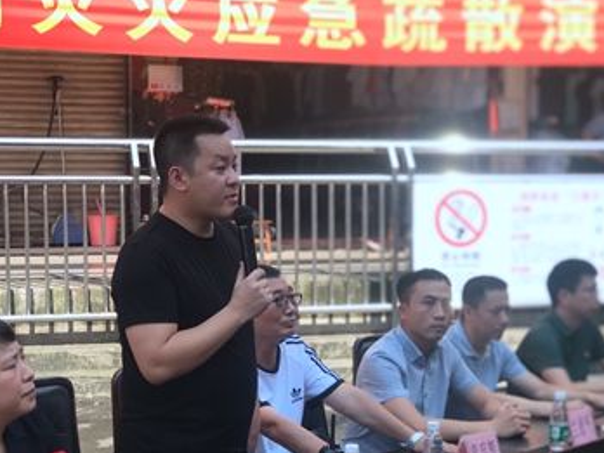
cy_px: 306
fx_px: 1431
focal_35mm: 82
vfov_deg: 17.9
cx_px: 349
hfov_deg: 23.8
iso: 20
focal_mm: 6.6
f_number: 2.8
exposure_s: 1/242
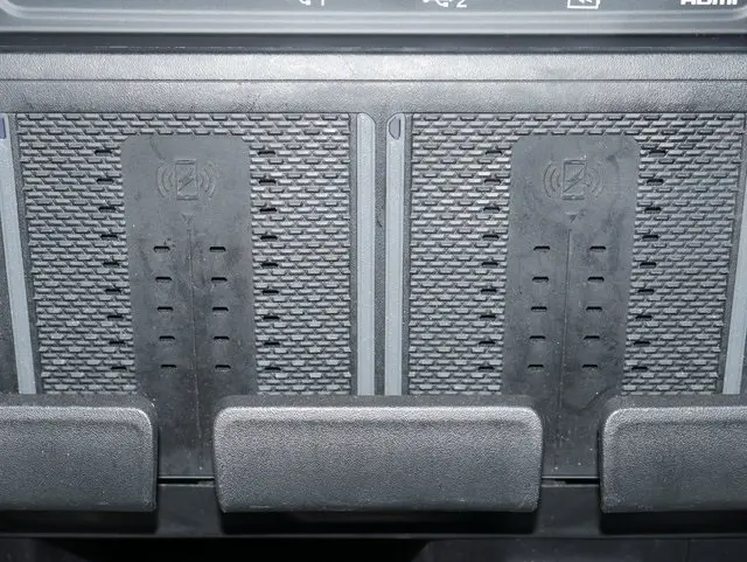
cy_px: 281
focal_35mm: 62
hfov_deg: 31.2
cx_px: 374
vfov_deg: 23.7
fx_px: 1339
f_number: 5.4
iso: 200
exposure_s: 1/60
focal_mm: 31
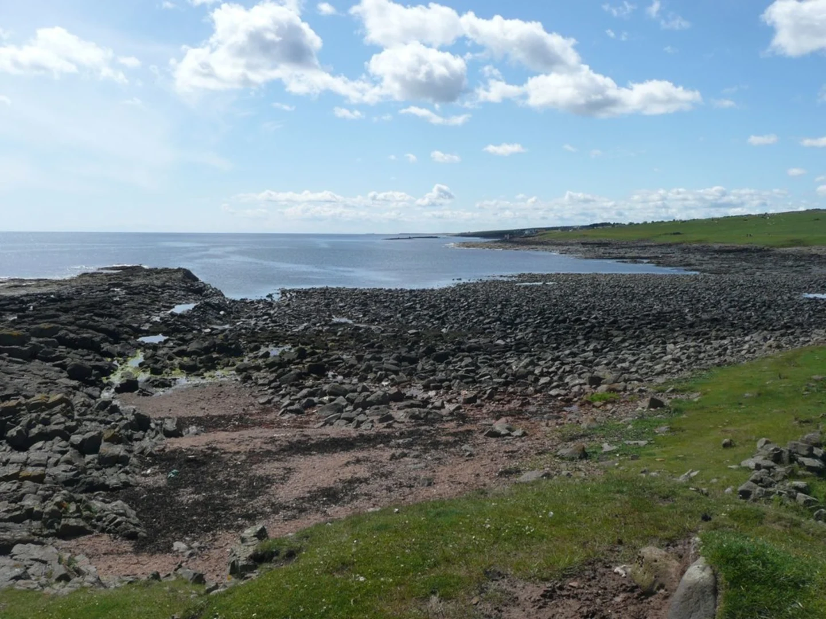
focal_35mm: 32
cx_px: 413
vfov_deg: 44.2
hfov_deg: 56.8
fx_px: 764
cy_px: 310
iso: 100
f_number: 8
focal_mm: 5.2
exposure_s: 1/250
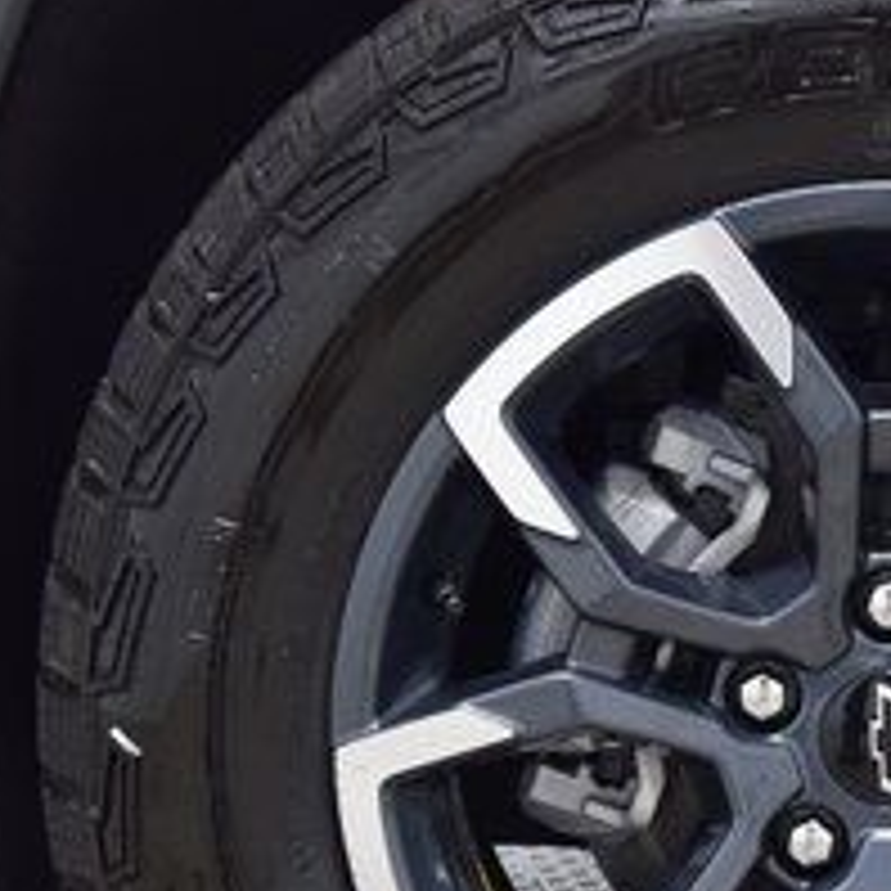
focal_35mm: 99
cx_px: 900
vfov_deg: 17.4
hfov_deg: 17.2
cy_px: 722
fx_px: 2883
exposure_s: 1/15
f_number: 6.3
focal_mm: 24
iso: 1000
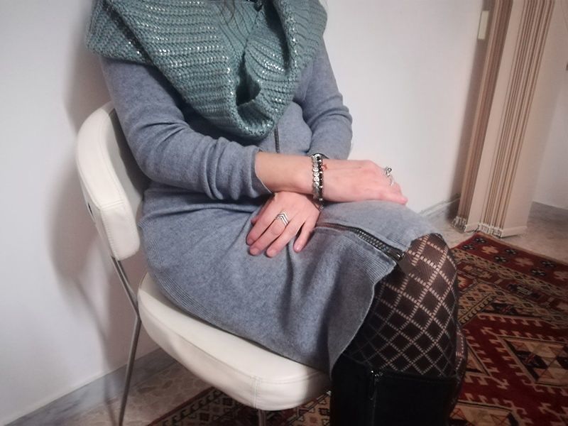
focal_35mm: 26
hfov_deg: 67.3
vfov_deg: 53.1
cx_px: 284
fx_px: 427
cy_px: 213
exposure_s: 1/14.3
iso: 1250
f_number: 2.2
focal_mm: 3.83
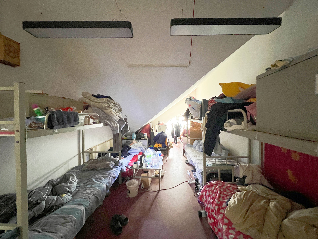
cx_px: 159
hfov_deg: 106.2
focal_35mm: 13
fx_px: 119
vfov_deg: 89.9
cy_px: 120
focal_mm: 1.57
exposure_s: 1/60
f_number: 1.8
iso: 500
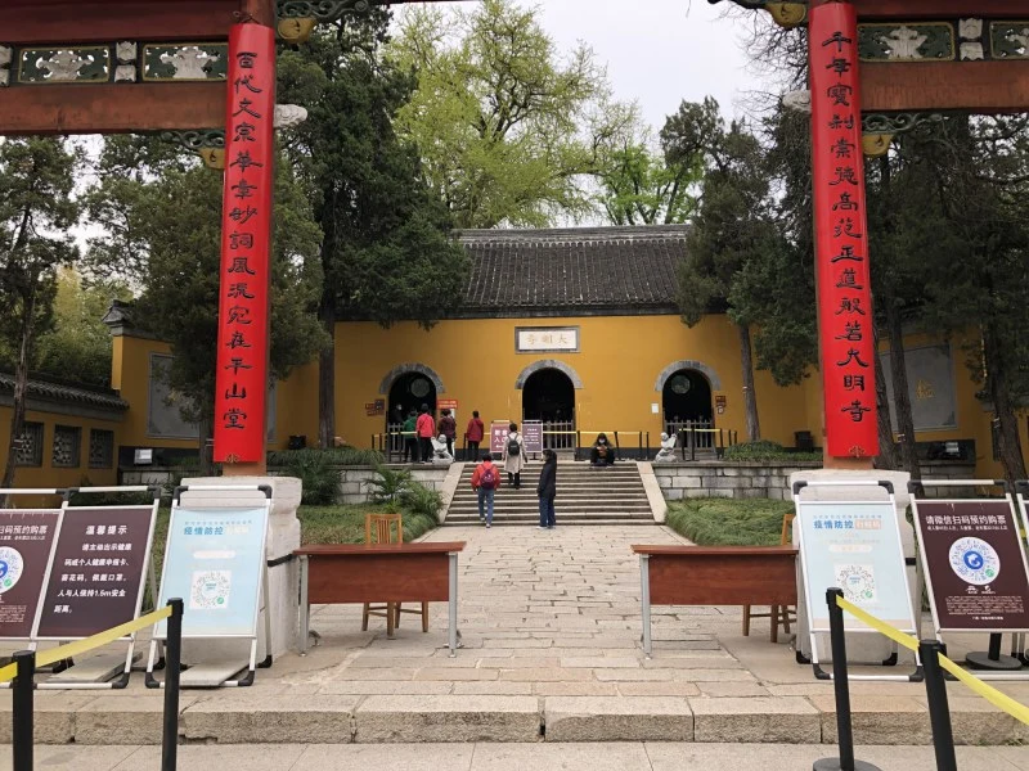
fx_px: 832
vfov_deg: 49.7
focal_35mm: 28
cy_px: 386
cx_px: 514
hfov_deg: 63.4
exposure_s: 1/615
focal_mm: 4
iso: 20
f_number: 1.8
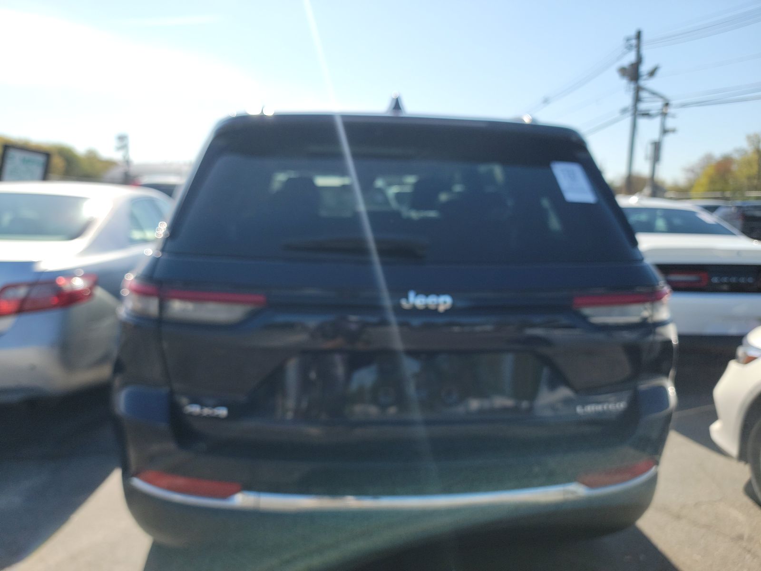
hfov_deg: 71.6
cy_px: 286
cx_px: 380
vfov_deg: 56.8
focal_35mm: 24
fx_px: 528
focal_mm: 6.7
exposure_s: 1/678
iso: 50
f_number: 1.8
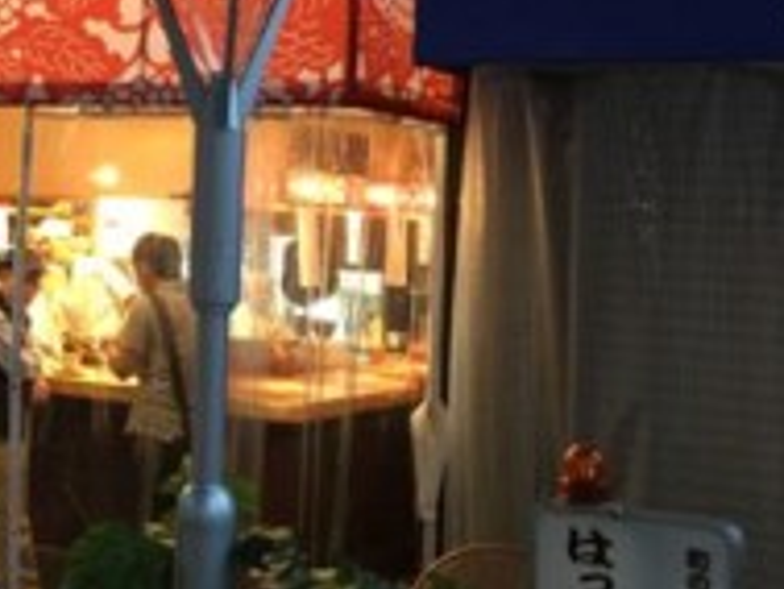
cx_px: -25
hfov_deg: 26.4
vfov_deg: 21.1
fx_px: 1564
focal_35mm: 69
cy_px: 137
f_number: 2.2
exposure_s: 1/15
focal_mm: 4.15
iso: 80
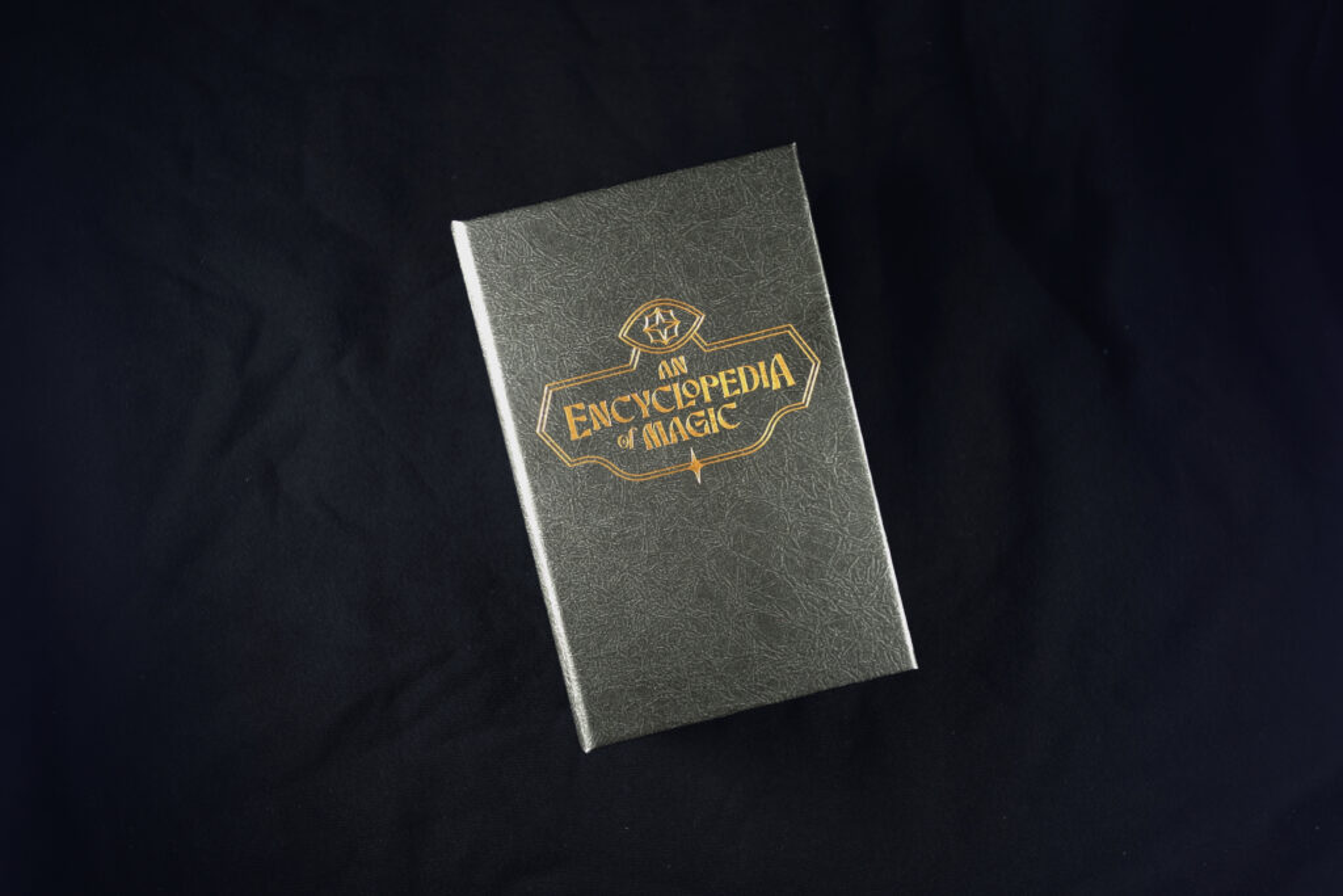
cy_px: 448
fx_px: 1642
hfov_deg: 44.5
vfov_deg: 30.5
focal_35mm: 44
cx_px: 672
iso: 100
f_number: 3.2
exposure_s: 1/8
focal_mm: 16.2
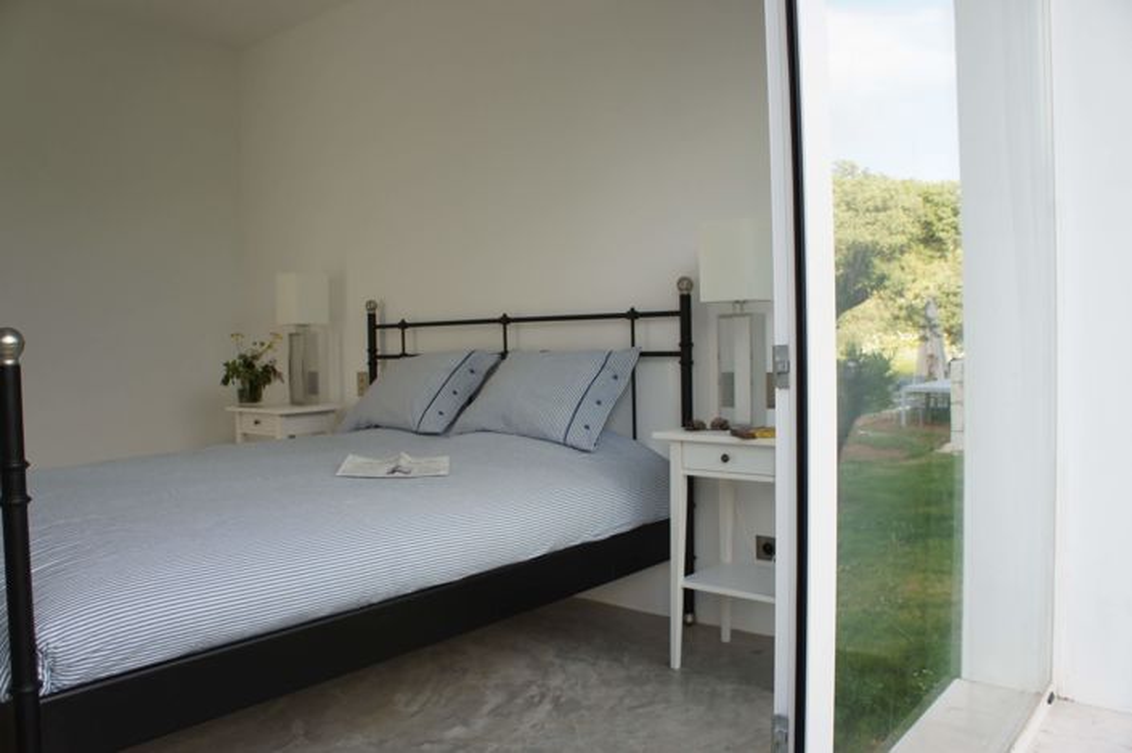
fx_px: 848
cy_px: 376
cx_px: 566
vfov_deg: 47.9
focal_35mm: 27
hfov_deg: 67.4
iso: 400
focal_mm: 18
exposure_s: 1/125
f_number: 7.1
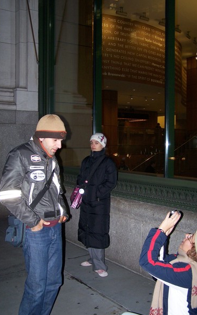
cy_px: 160
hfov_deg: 31.2
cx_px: 97
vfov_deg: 48.2
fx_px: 352
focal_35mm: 41
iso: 140
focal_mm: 6.3
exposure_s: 1/60
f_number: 2.8
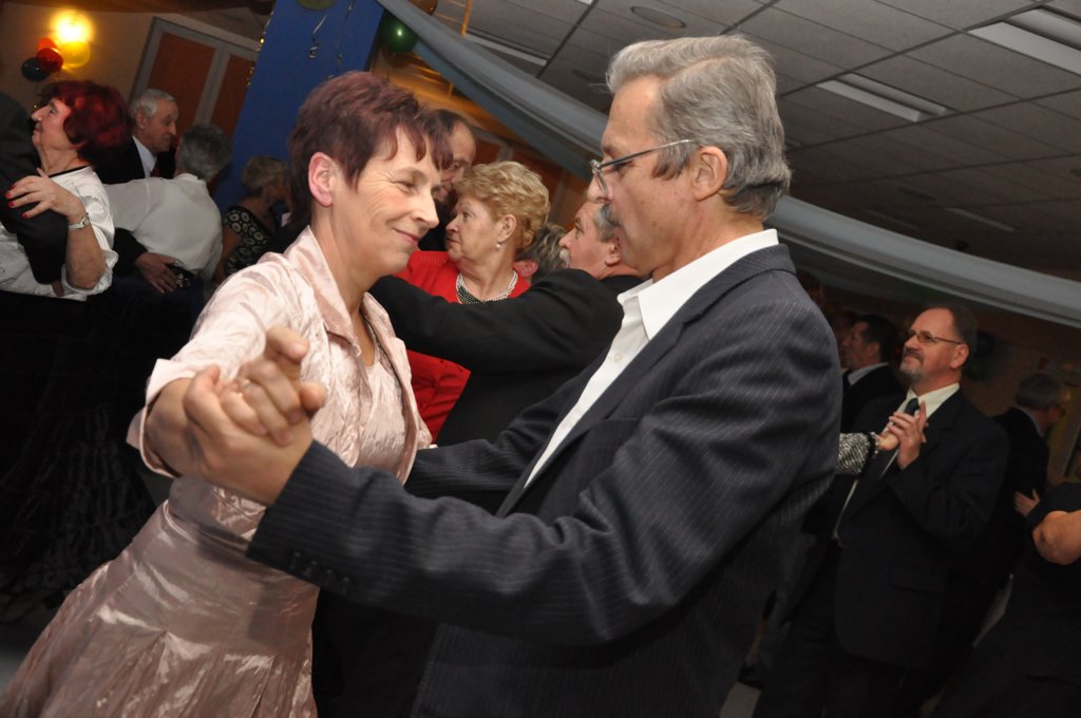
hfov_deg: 46.5
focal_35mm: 42
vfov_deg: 31.8
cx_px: 540
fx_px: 1260
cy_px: 359
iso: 2000
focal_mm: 28
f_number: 4
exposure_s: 1/250
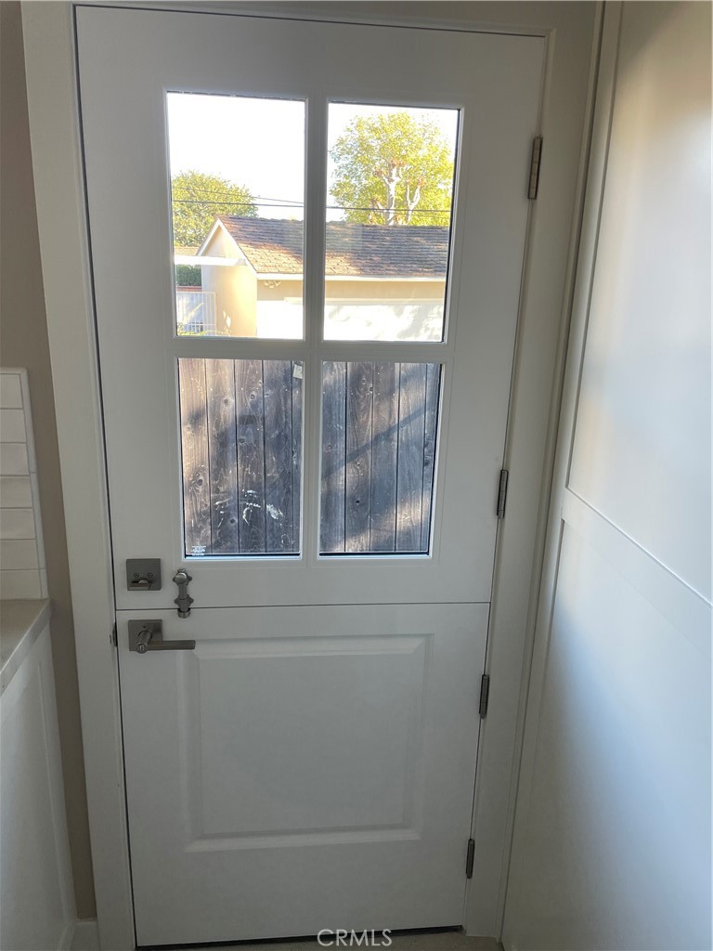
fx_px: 714
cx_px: 356
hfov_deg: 53.1
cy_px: 476
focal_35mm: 26
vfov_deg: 67.3
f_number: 1.6
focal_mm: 4.2
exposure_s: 1/121
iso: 50
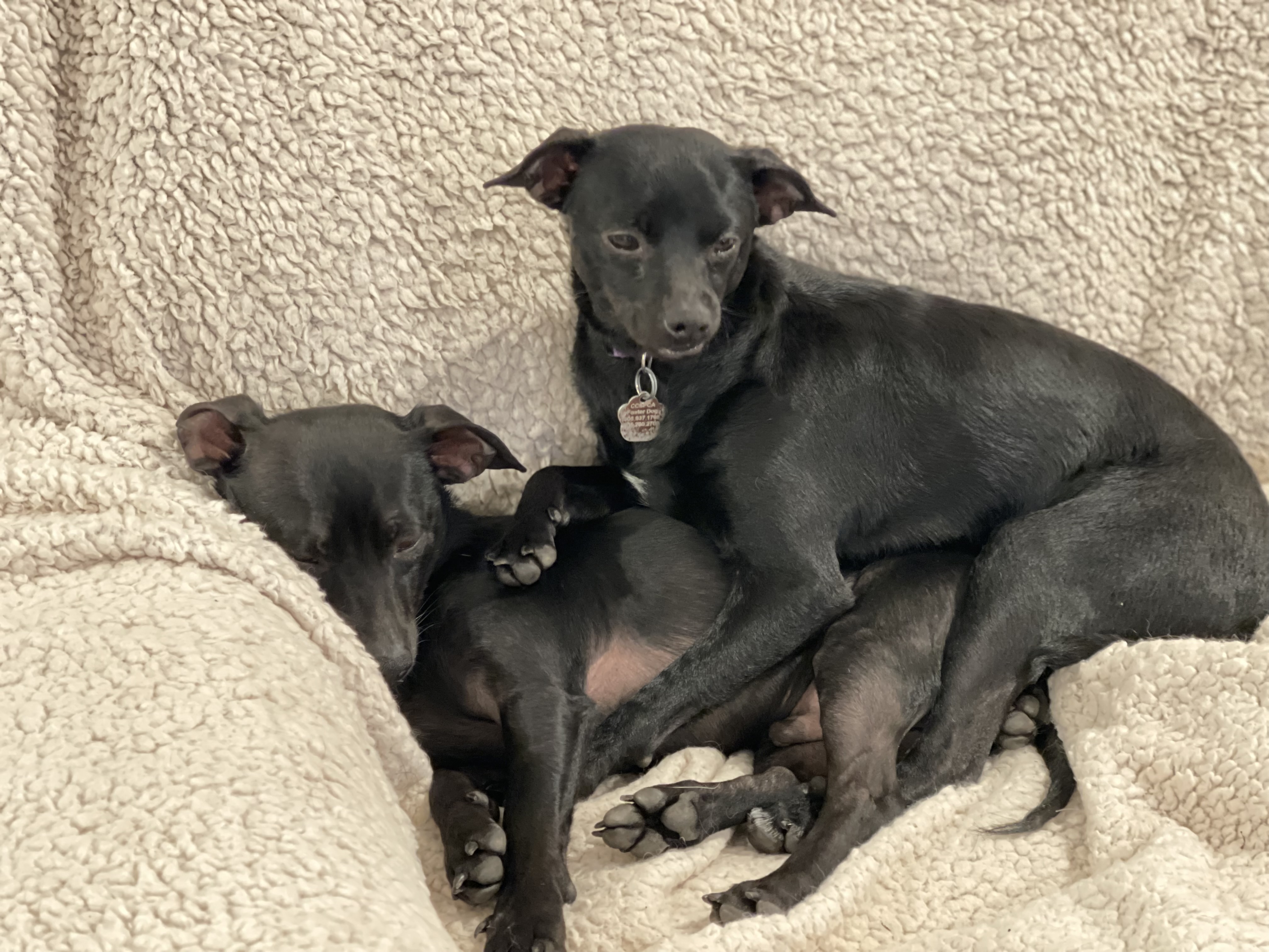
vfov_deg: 22.9
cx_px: 634
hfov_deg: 30.3
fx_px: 2346
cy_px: 476
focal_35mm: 64
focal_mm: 7.5
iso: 1250
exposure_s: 1/15
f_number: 2.2
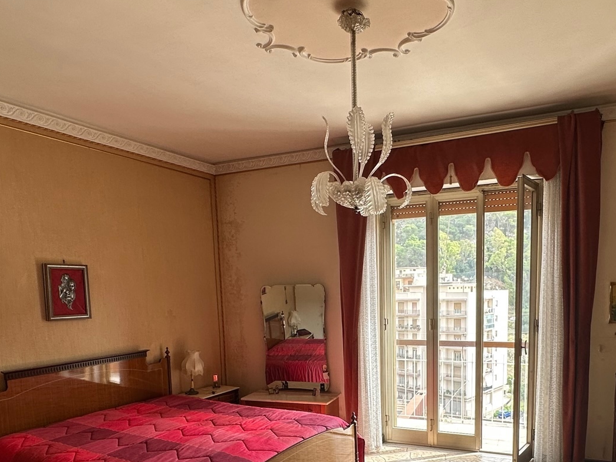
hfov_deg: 65.1
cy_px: 342
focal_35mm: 27
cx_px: 345
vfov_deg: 49.5
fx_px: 481
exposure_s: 1/166
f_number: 2.2
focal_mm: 2.22
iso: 40
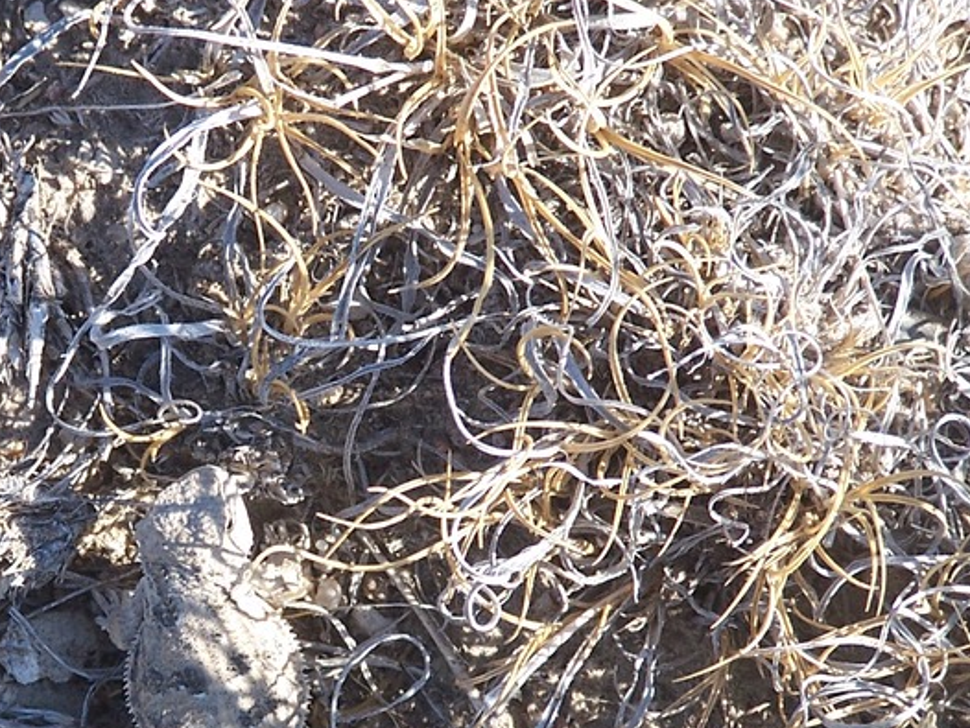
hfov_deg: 5.5
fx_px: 10064
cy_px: 531
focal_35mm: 359
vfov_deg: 4.1
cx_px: 214
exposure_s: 1/350
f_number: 3.2
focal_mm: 31.3
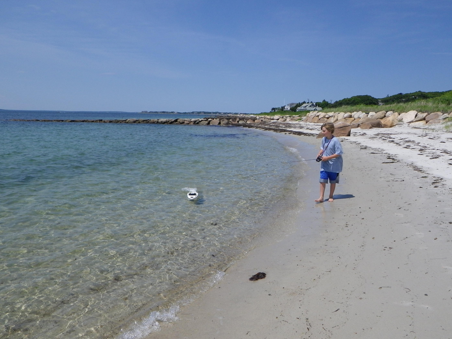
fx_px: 392
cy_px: 173
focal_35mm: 30
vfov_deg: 46.8
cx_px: 240
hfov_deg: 59.9
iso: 100
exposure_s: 1/1250
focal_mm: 5
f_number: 4.2
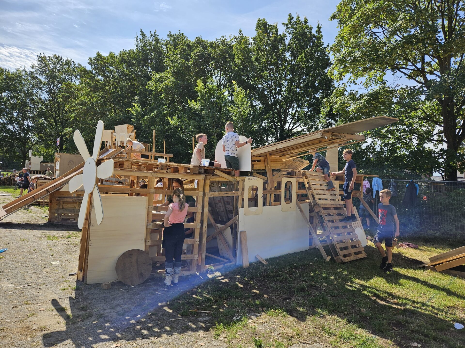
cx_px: 232
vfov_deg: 58.9
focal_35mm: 23
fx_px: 309
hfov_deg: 73.9
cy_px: 174
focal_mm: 5.4
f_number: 1.8
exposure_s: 1/1445
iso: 25
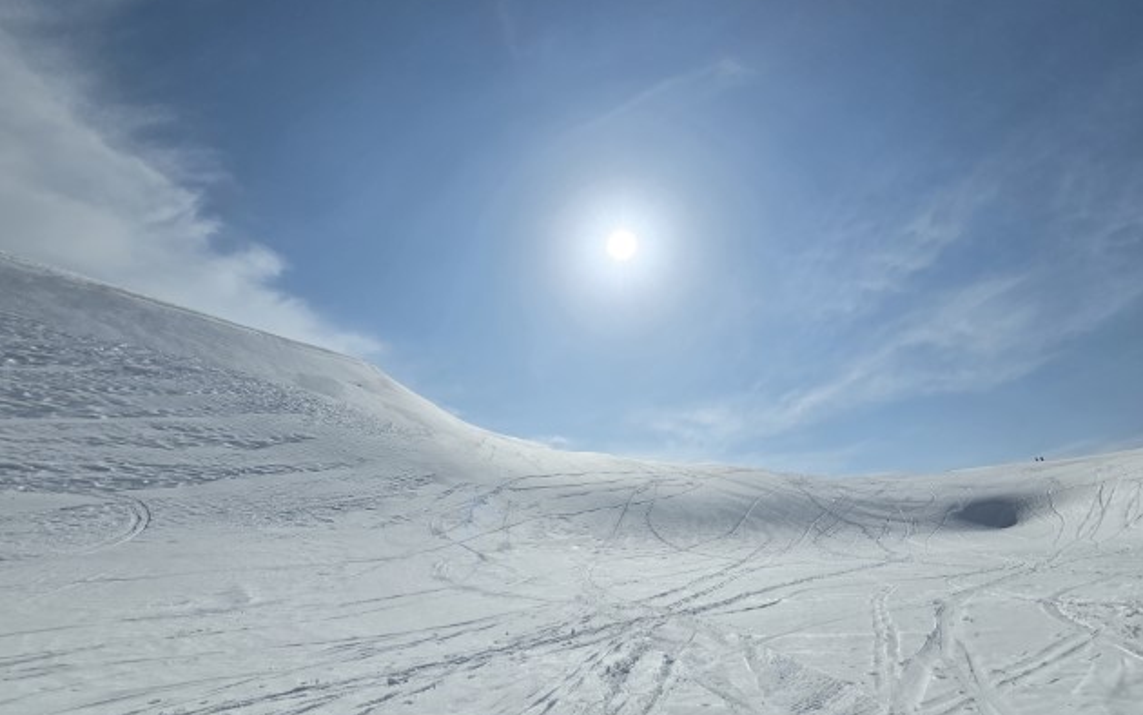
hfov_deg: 105.3
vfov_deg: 78.7
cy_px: 365
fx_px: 436
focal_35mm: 14
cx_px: 566
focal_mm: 2.2
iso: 50
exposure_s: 1/10024
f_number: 2.2
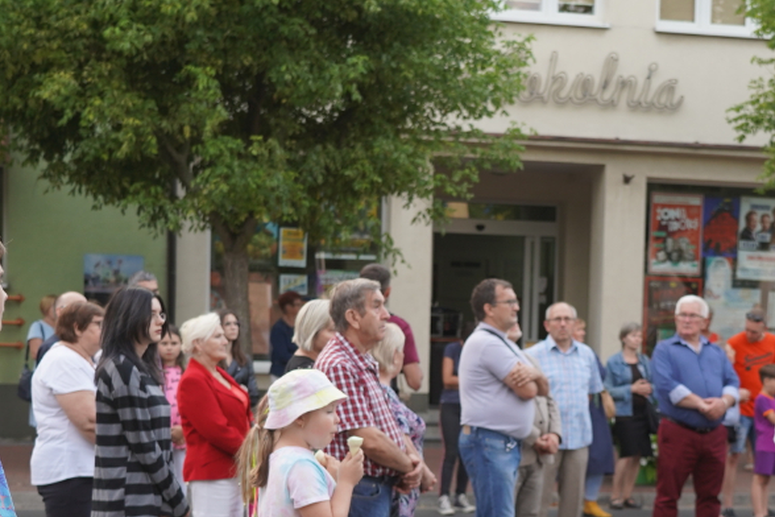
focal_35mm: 84
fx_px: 1808
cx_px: 585
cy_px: 465
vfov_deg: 16.1
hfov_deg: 23.9
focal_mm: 38
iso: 320
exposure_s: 1/160
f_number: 4
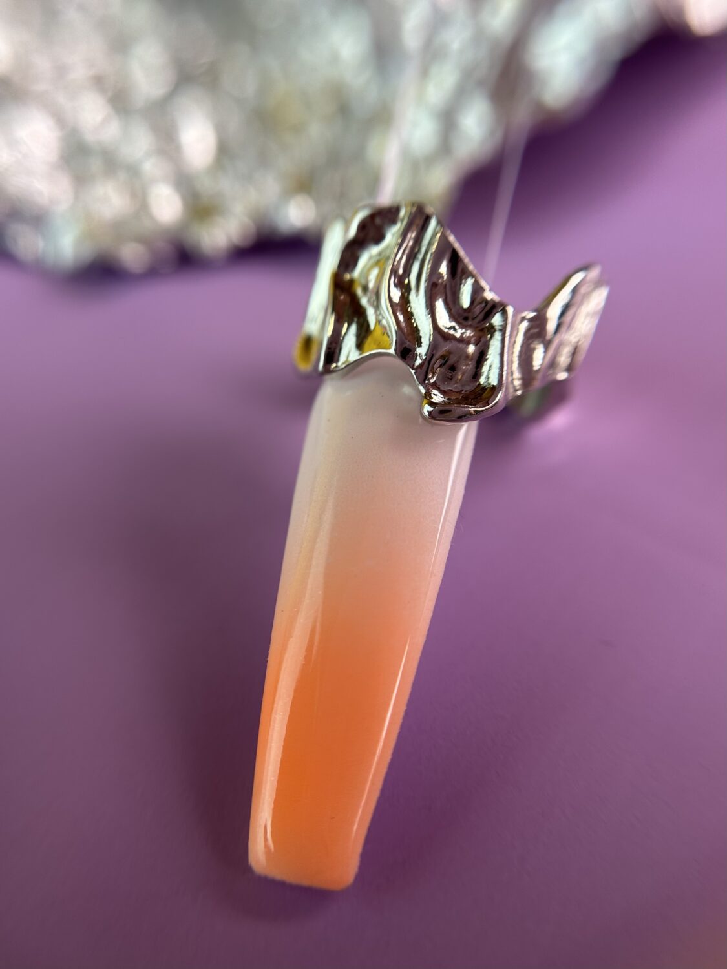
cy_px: 484
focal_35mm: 24
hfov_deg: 56.8
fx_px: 672
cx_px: 364
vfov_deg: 71.6
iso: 80
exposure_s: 1/396
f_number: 1.78
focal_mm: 6.86
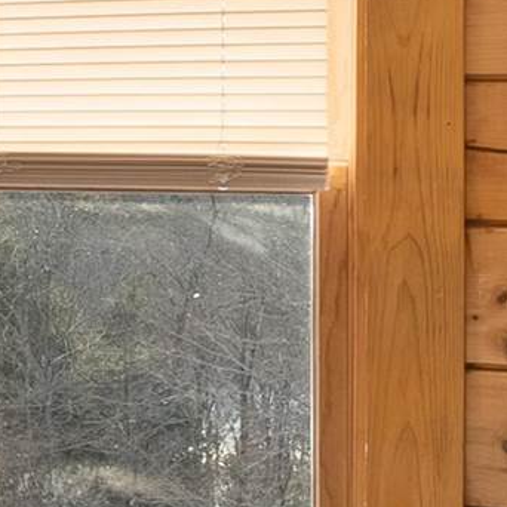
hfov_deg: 11.1
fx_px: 2154
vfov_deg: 13.4
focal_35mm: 130
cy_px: 99
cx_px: -743
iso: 200
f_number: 9
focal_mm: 17
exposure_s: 1/3
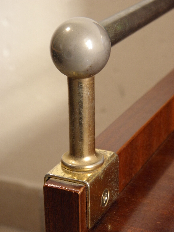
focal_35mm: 80
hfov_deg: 18.4
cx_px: 87
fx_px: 536
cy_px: 116
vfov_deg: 24.4
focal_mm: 14.3
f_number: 4.4
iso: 200
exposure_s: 1/15
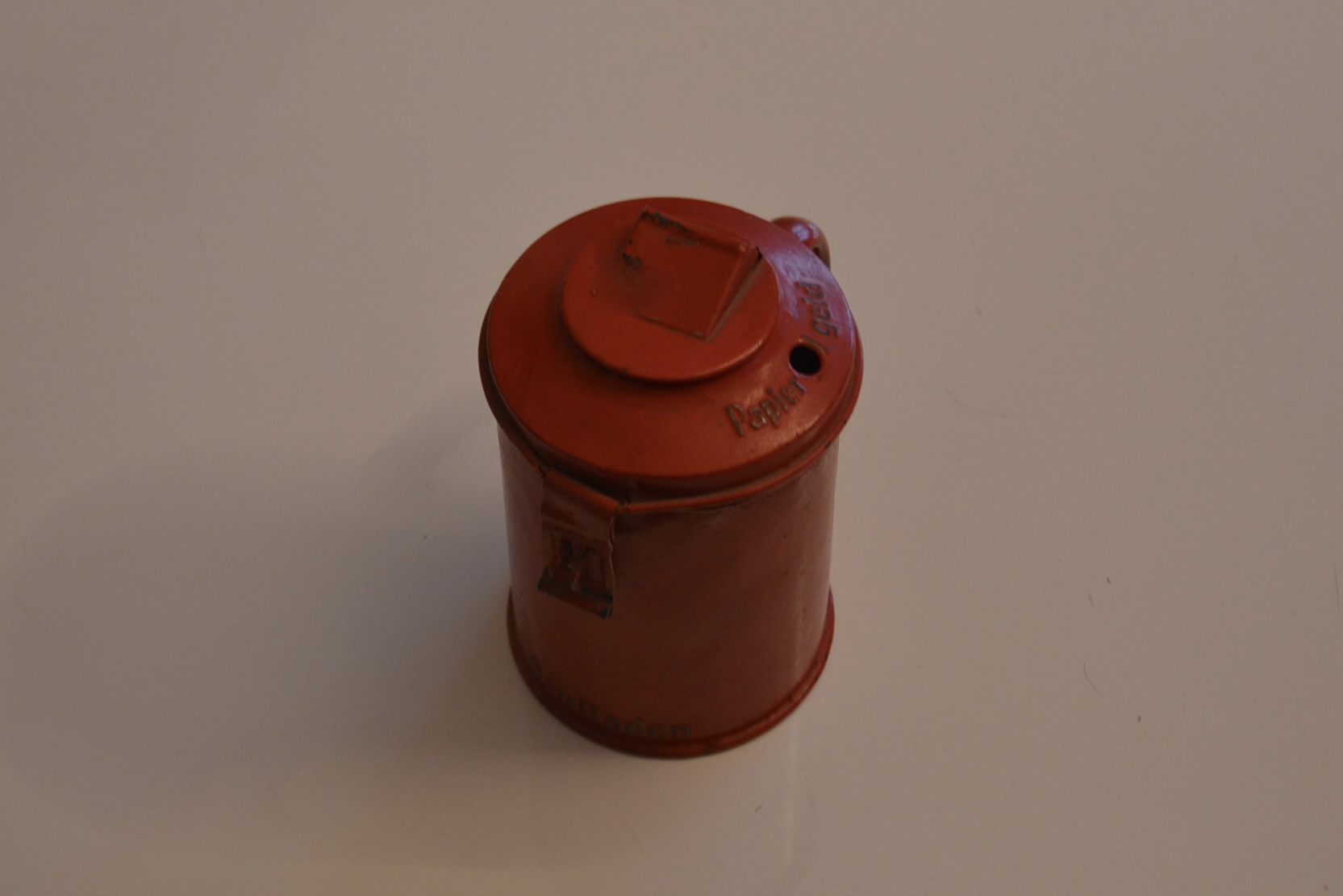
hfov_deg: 43.6
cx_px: 672
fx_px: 1679
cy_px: 448
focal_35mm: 45
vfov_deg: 29.9
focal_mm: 30
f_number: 4.2
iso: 400
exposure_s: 1/30
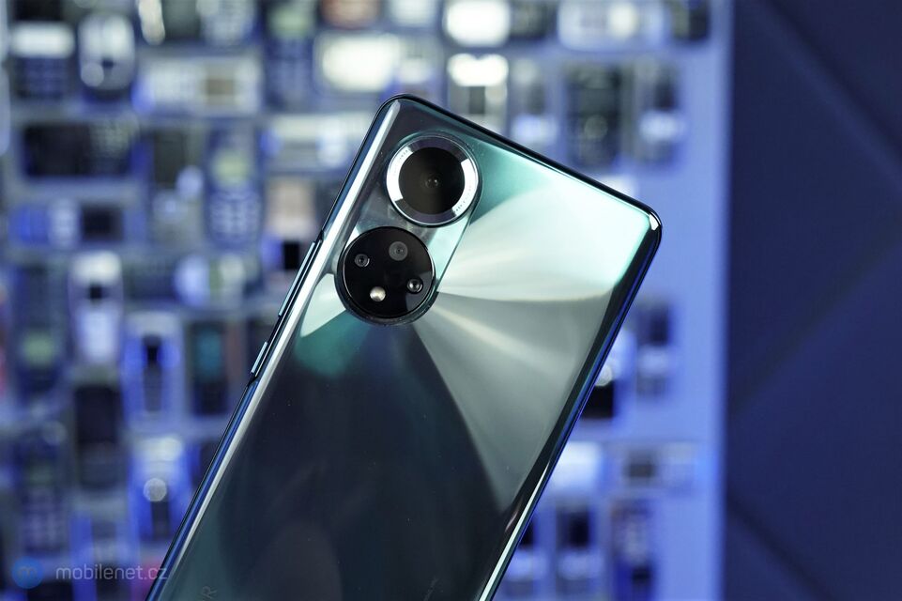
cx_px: 451
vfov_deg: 28.1
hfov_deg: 41.1
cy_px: 300
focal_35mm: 48
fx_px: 1202
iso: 2500
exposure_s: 1/160
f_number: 6.3
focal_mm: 48
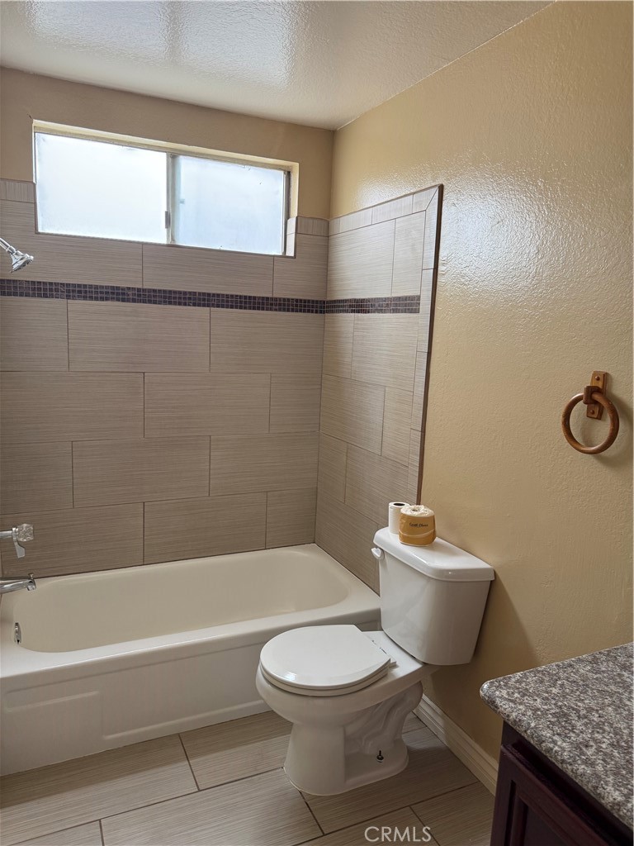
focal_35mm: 24
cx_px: 317
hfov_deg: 56.8
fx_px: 586
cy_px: 423
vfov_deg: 71.6
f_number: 1.78
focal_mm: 6.76
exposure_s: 1/233
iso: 160
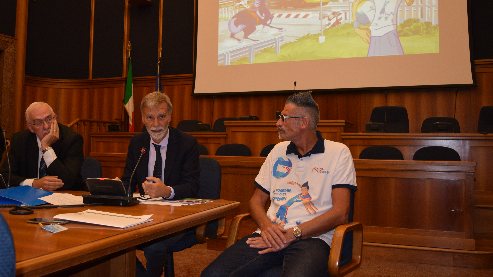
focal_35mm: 38
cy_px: 115
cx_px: 222
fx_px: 491
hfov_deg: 53.2
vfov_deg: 31.4
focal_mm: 21
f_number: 3.8
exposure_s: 1/60
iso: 800
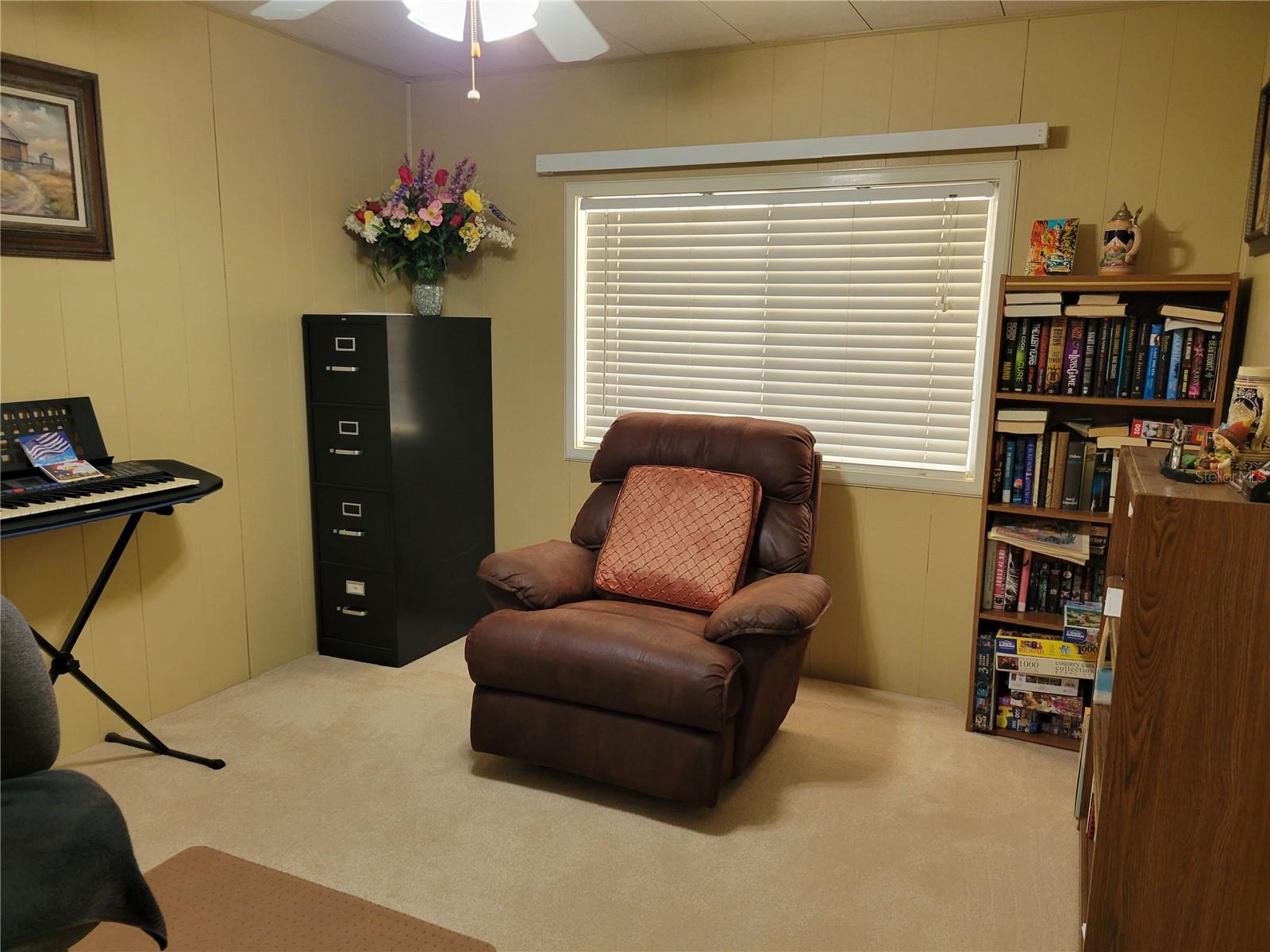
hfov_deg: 67.3
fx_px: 954
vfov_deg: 53.1
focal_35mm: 26
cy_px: 476
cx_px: 635
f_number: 1.8
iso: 200
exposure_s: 1/40
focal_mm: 5.4
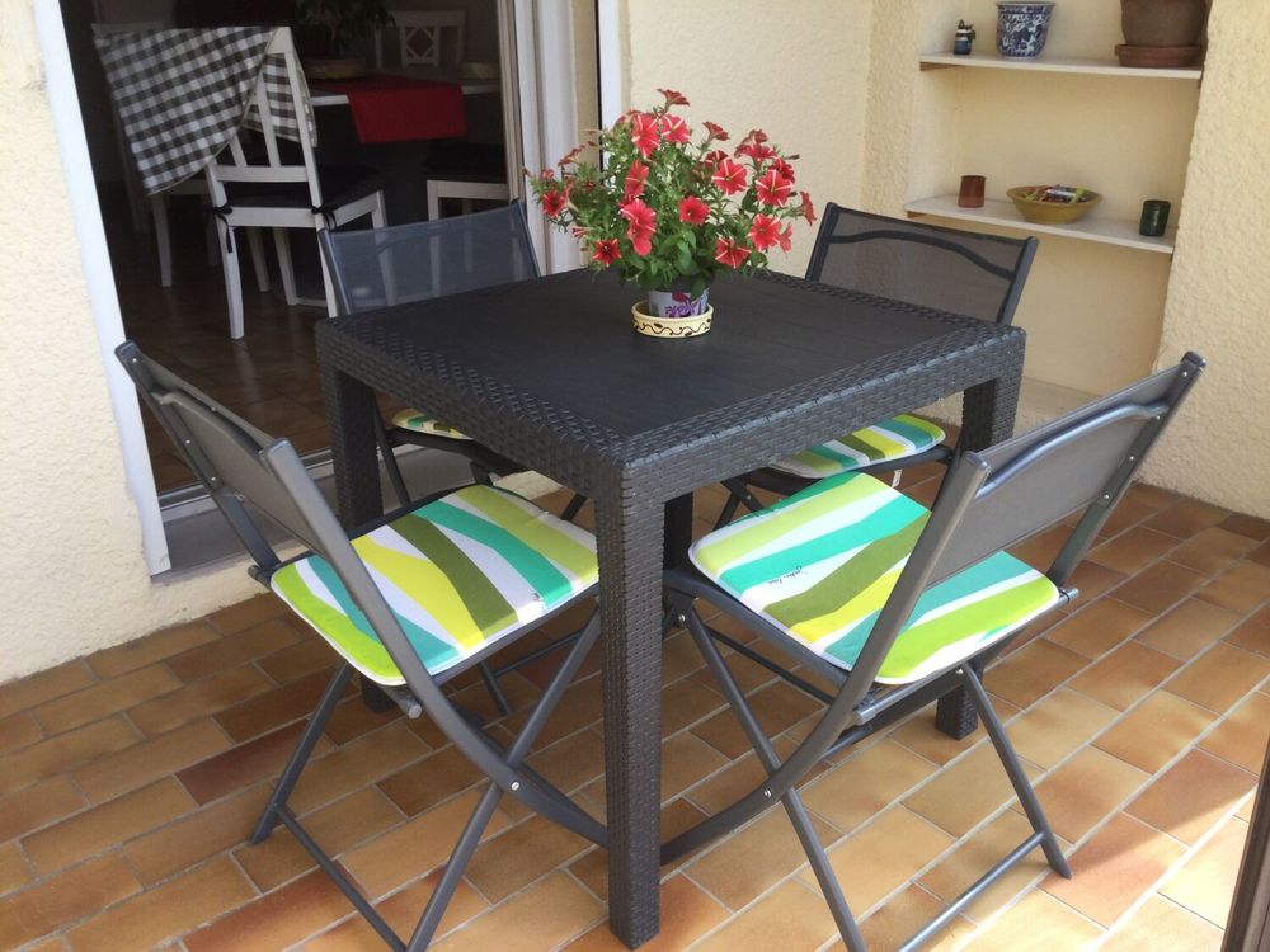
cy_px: 476
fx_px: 1137
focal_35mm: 31
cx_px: 635
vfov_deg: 45.4
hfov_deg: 58.4
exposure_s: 1/100
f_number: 2.4
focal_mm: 3.3
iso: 25
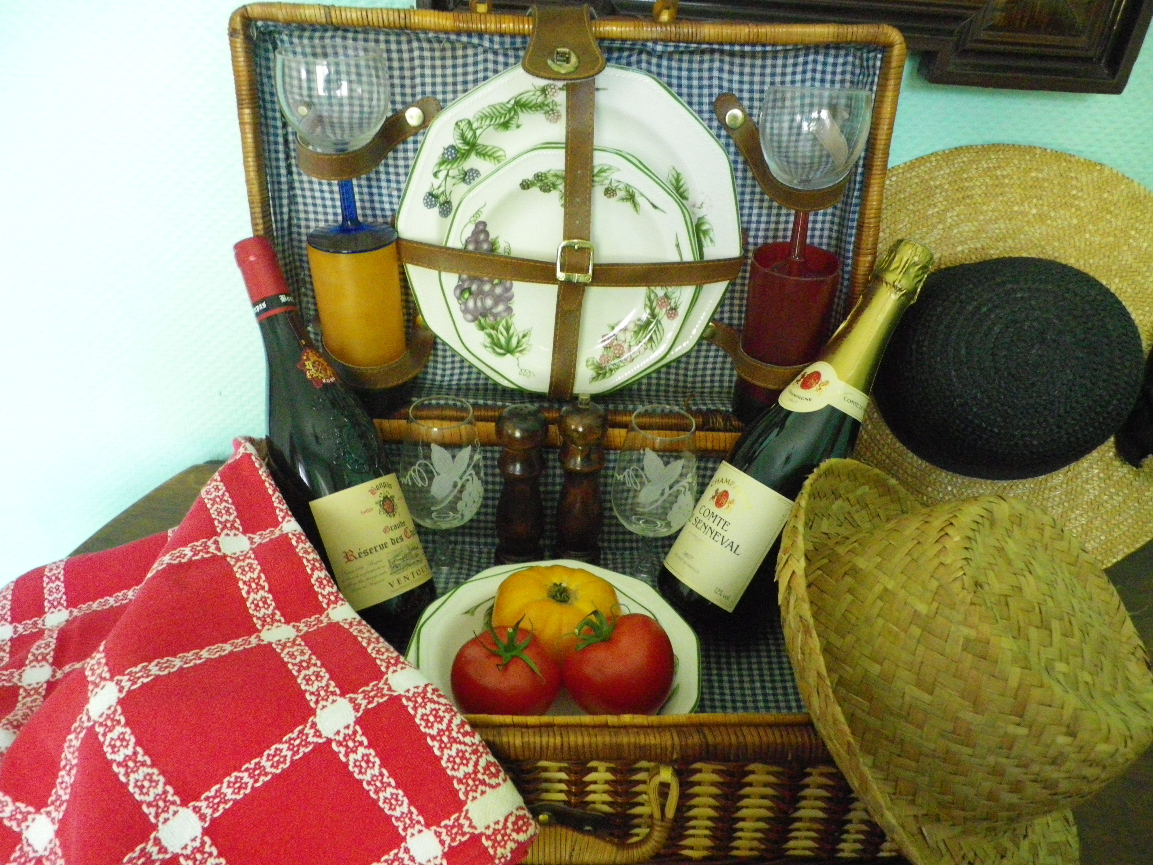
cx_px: 576
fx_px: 933
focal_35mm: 28
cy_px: 432
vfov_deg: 49.7
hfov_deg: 63.4
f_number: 2.6
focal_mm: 4.9
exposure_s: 1/20
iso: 800
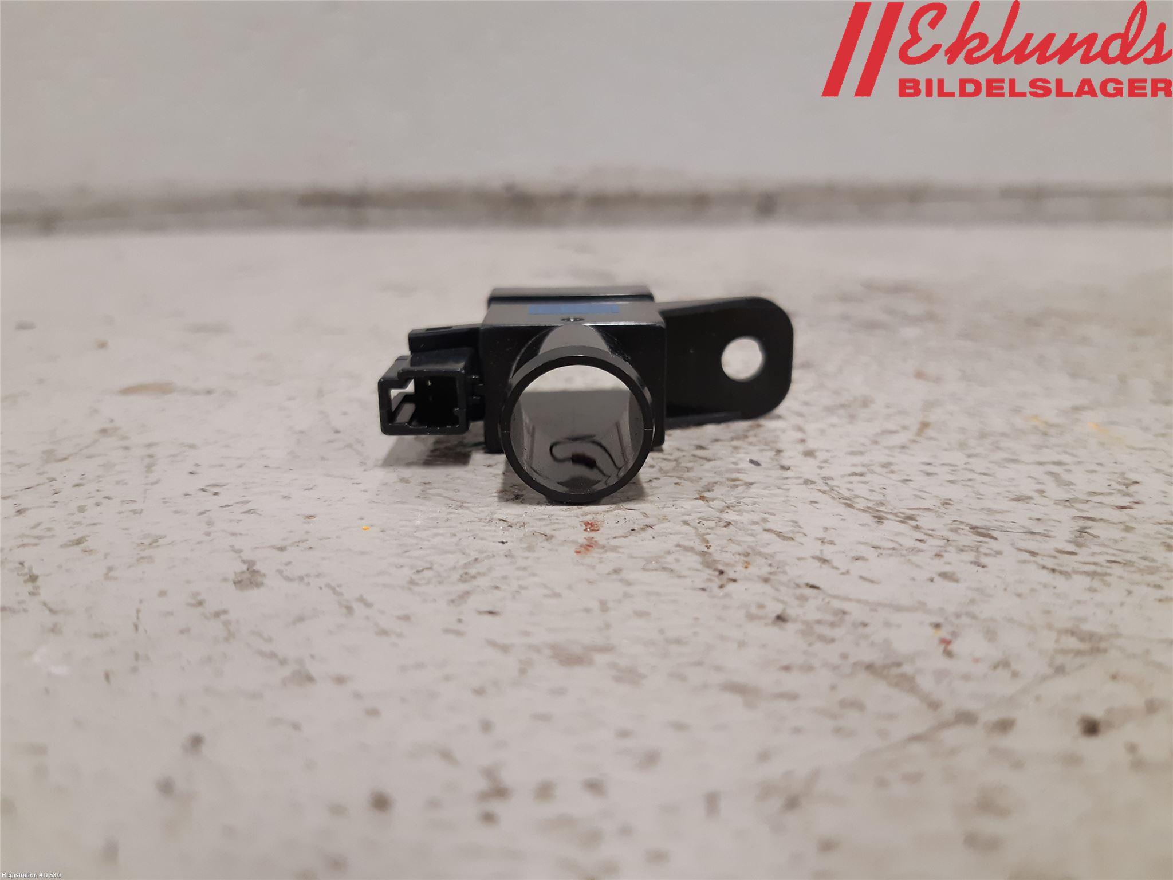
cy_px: 440
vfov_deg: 53.1
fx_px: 881
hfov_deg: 67.3
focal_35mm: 26
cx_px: 586
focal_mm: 3.93
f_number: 1.7
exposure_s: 1/50
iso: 200
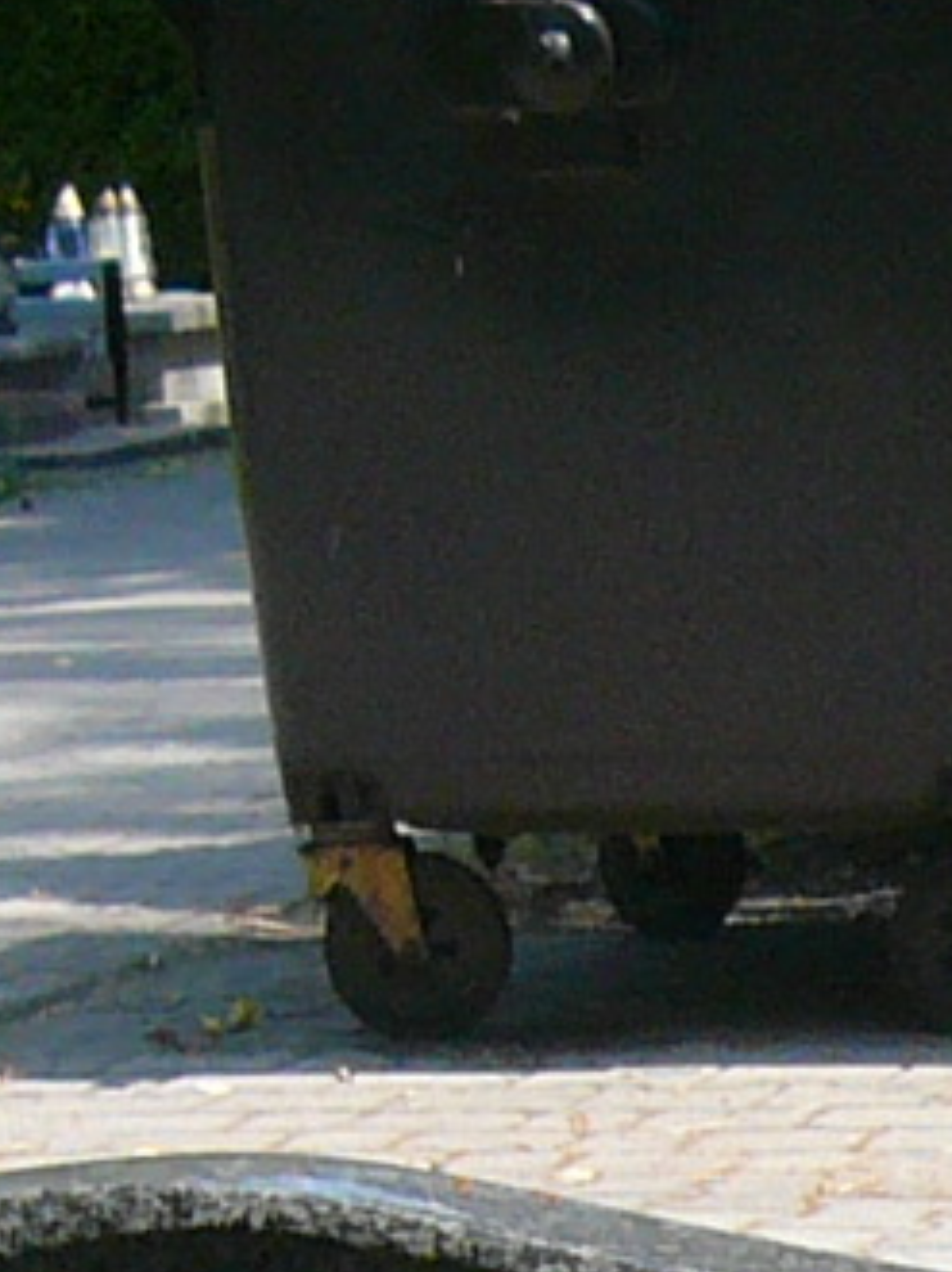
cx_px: 1673
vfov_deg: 8.2
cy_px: 2286
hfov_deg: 6.2
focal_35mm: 233
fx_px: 8555
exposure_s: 1/800
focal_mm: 5.2
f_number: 2.9
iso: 100
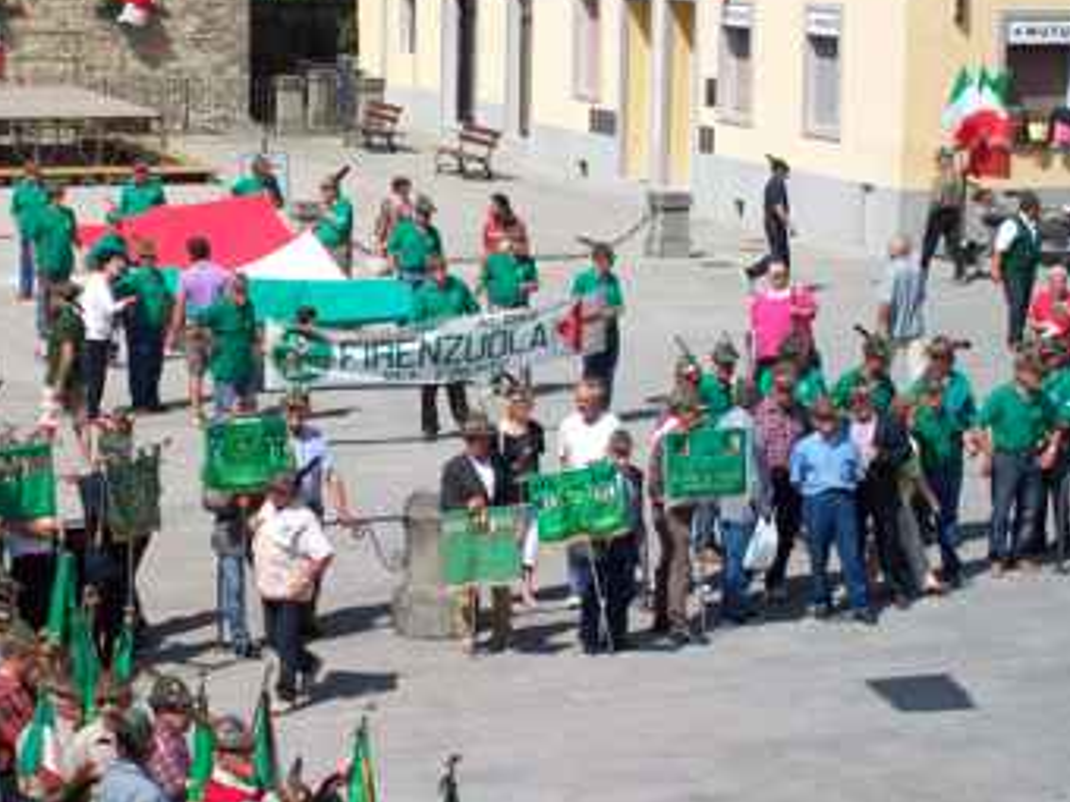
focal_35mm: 127
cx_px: 463
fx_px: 3926
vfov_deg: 11.7
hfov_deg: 15.5
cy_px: 374
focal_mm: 18
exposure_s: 1/650
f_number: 4.8
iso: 80
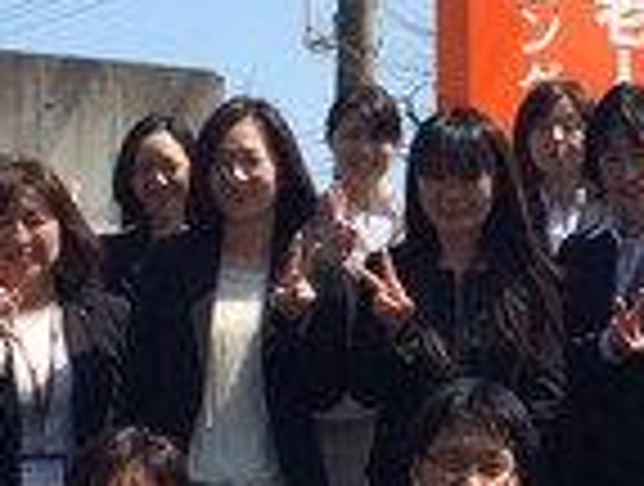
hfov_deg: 17.2
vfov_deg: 13.4
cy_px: 306
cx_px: 691
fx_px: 2070
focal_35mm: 111
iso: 32
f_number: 2.2
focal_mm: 4.15
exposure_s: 1/1580
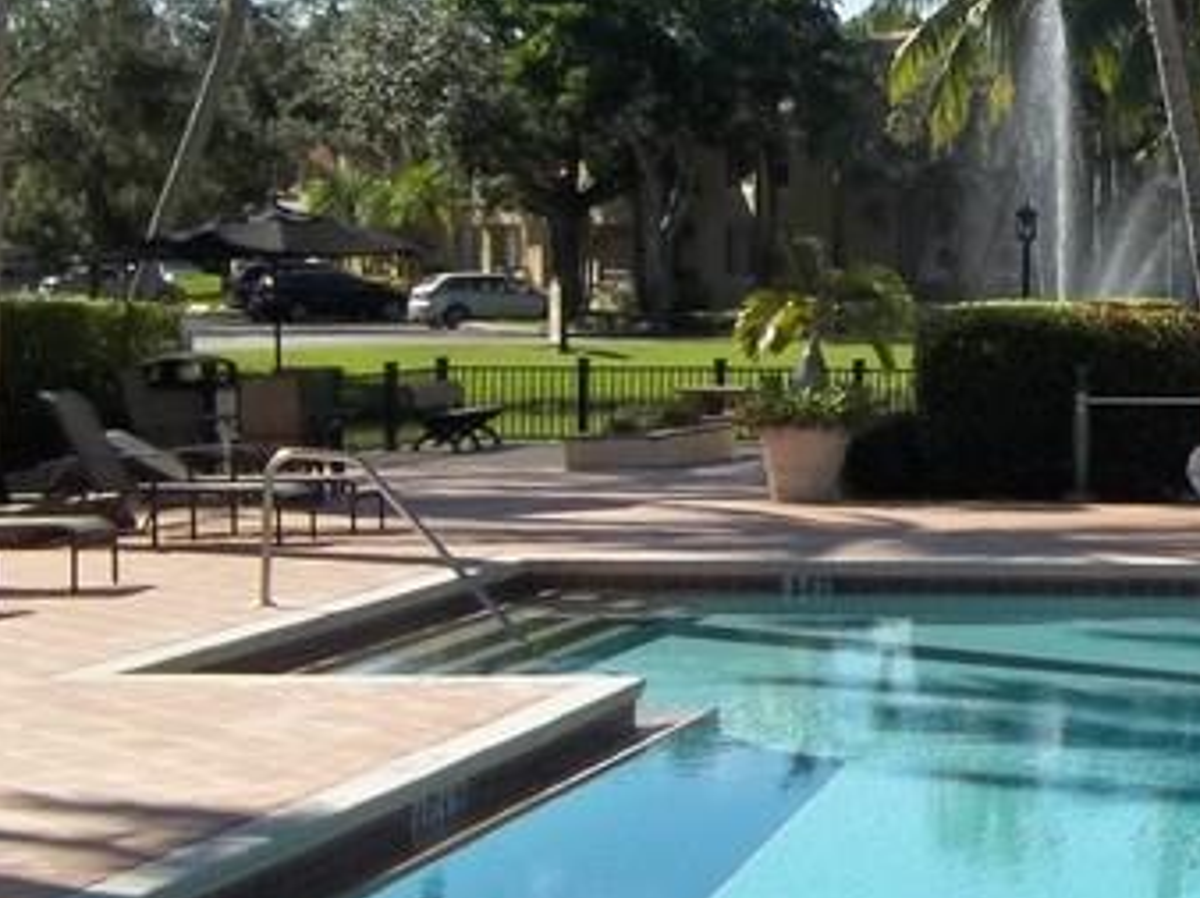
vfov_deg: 15.2
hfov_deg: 18.4
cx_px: 1697
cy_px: 330
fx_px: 3360
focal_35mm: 97
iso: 64
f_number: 8.8
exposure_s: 1/125
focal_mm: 5.7
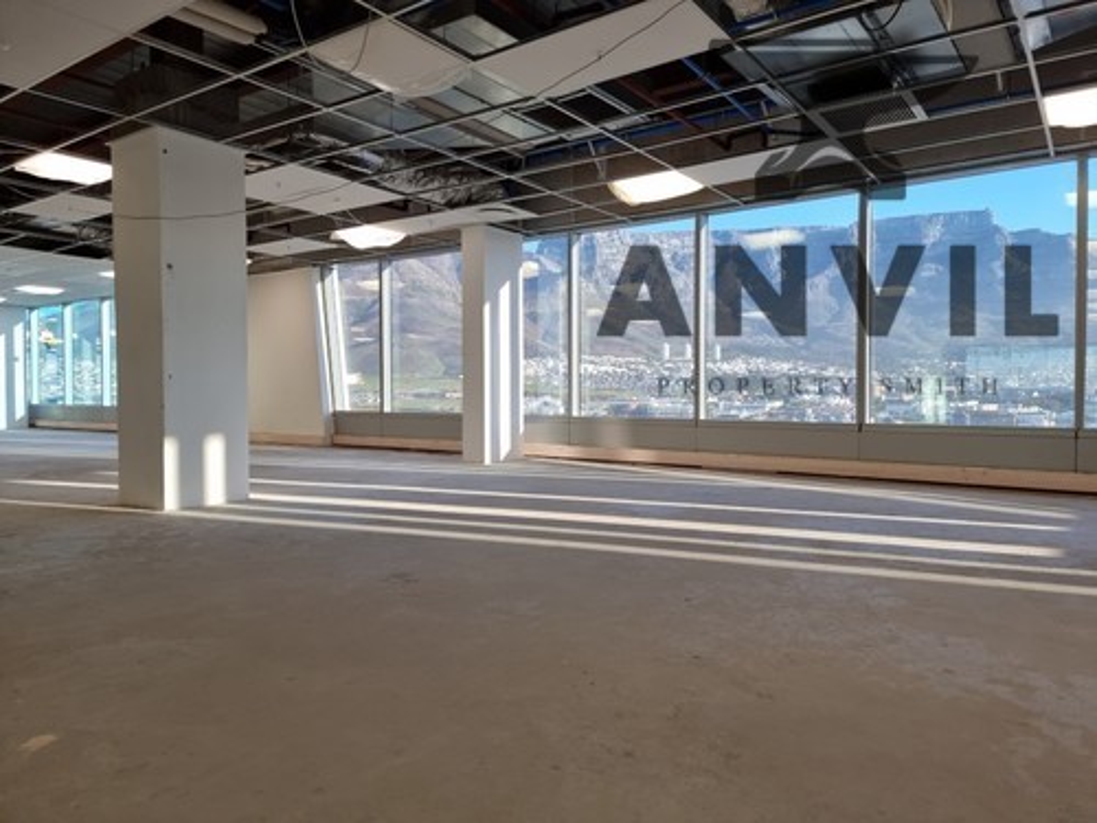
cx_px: 548
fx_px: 761
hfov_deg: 71.6
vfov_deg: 56.8
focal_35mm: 24
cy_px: 412
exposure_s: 1/100
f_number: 1.8
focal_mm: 6.7
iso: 50
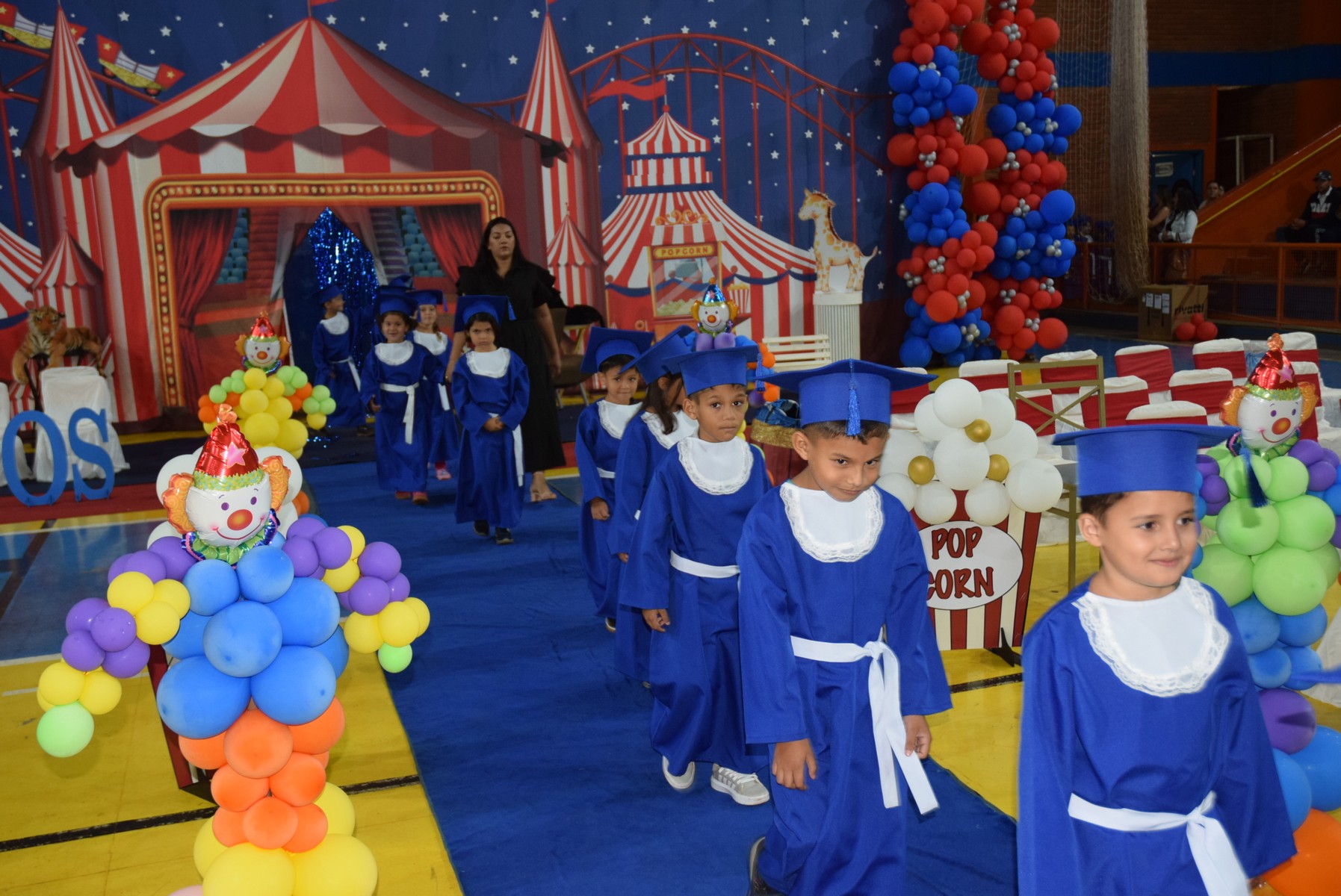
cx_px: 670
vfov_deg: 36.9
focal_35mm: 36
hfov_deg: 53.1
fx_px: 1342
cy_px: 448
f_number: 3.8
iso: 1100
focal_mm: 24
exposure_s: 1/60
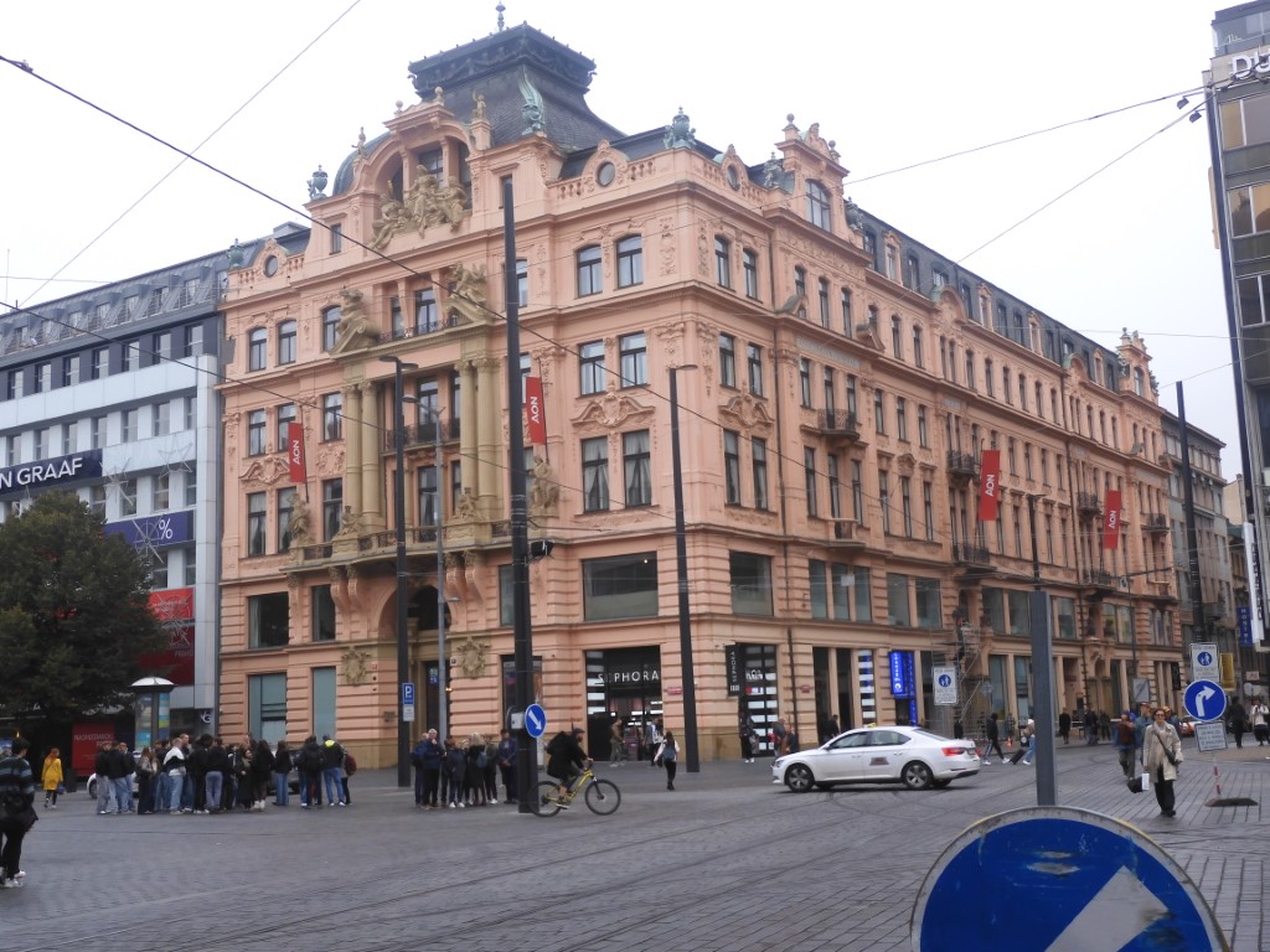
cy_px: 476
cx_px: 635
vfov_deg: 34.3
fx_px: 1541
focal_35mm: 42
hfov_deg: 44.8
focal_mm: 7.5
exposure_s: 1/160
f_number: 4
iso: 100
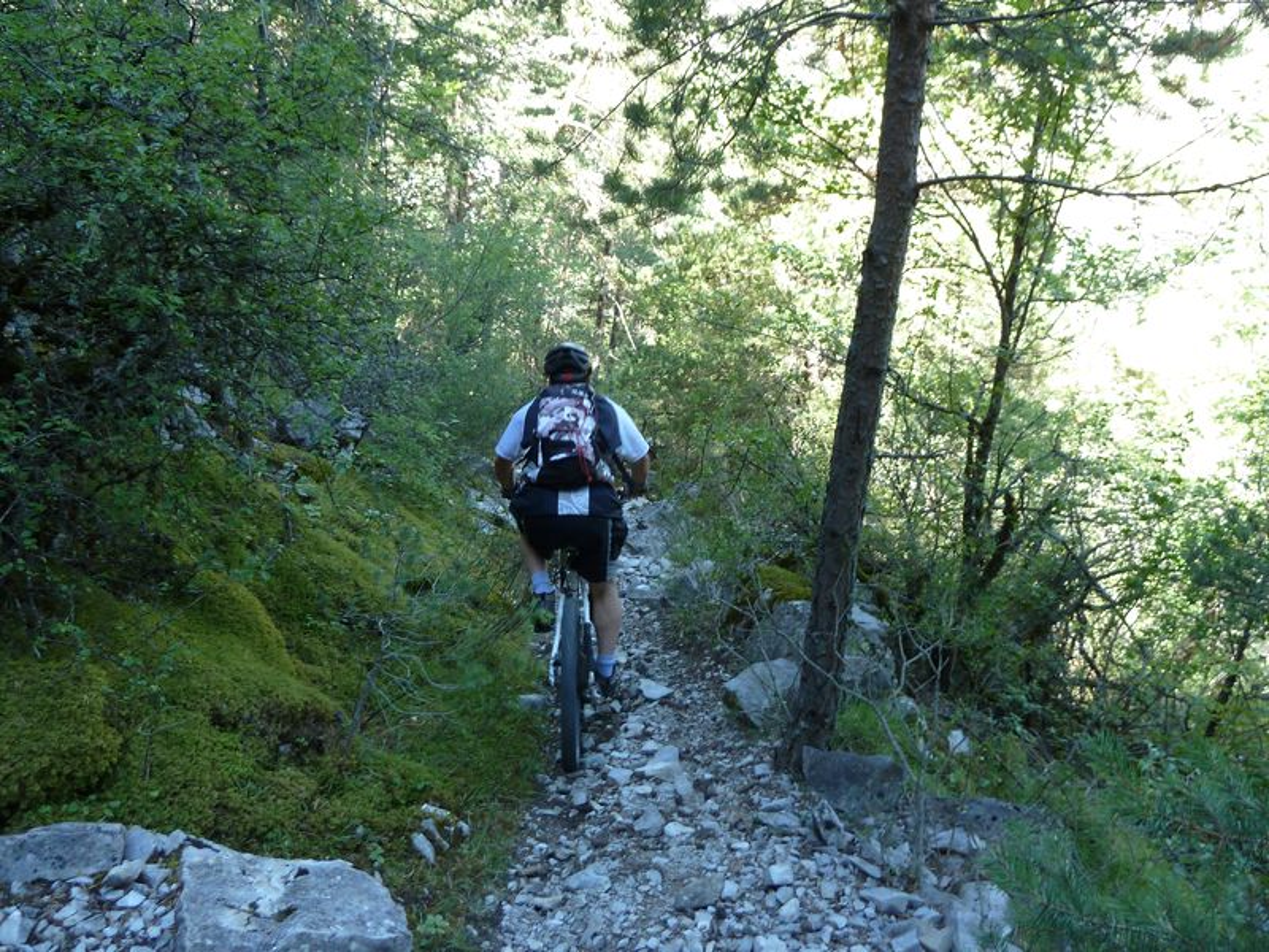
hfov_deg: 69.4
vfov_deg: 54.9
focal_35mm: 25
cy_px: 476
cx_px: 634
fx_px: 916
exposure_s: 1/30
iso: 80
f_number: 3.3
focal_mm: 4.1
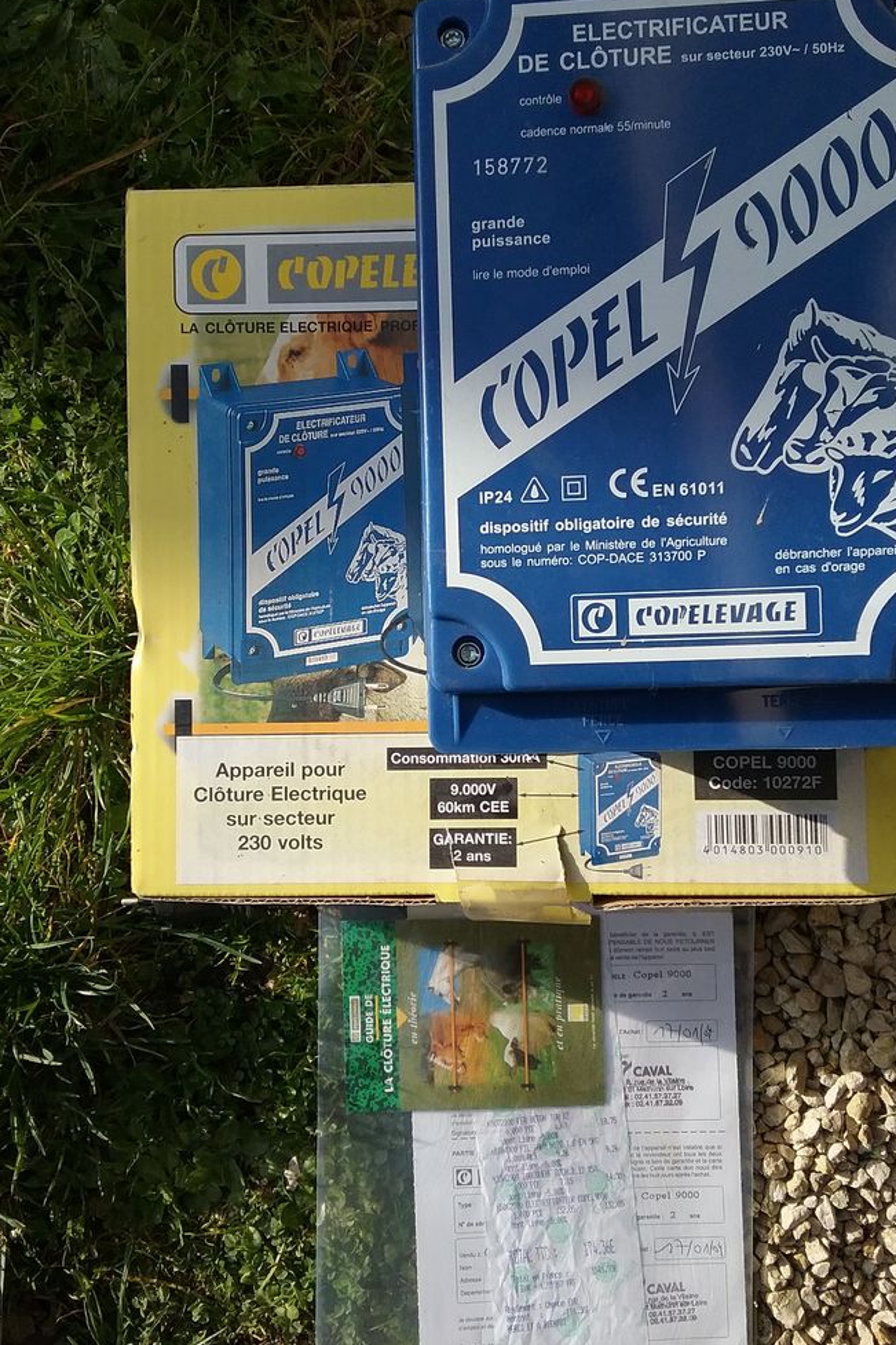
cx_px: 493
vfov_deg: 57.2
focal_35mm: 33
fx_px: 1232
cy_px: 670
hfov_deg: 39.9
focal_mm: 3.3
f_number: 2.2
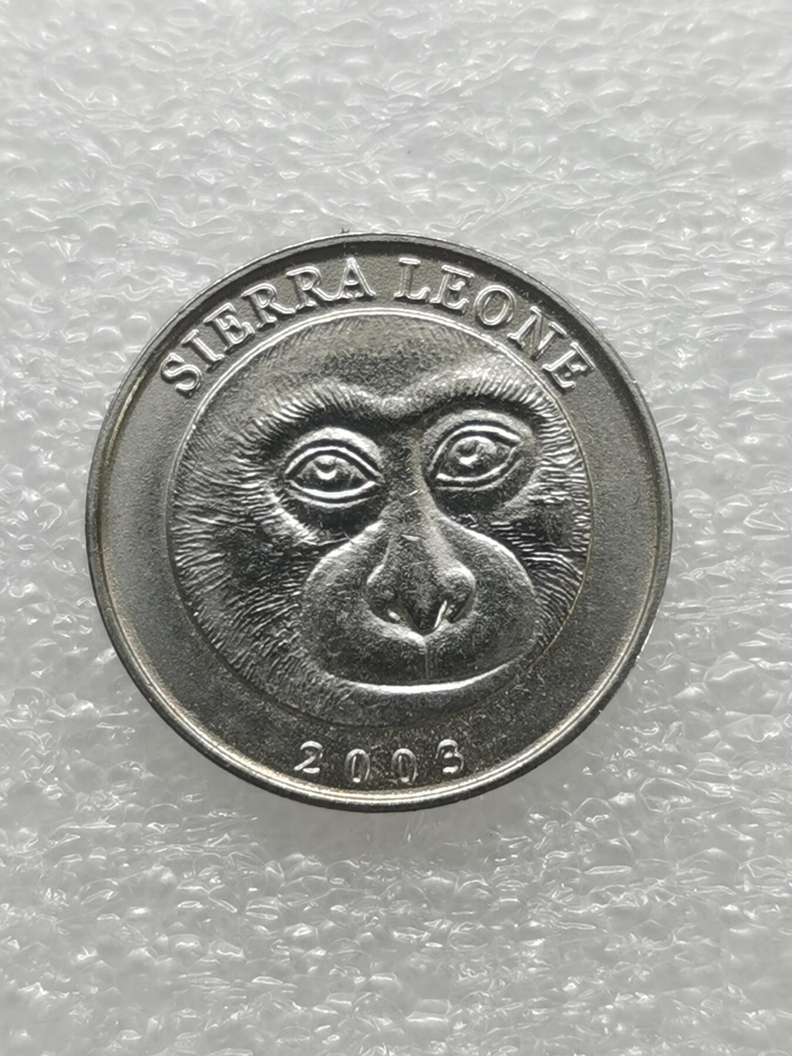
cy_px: 528
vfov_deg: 24.1
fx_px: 2471
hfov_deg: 18.2
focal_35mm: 81
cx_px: 396
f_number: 1.6
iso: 64
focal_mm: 5.56
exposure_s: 1/100
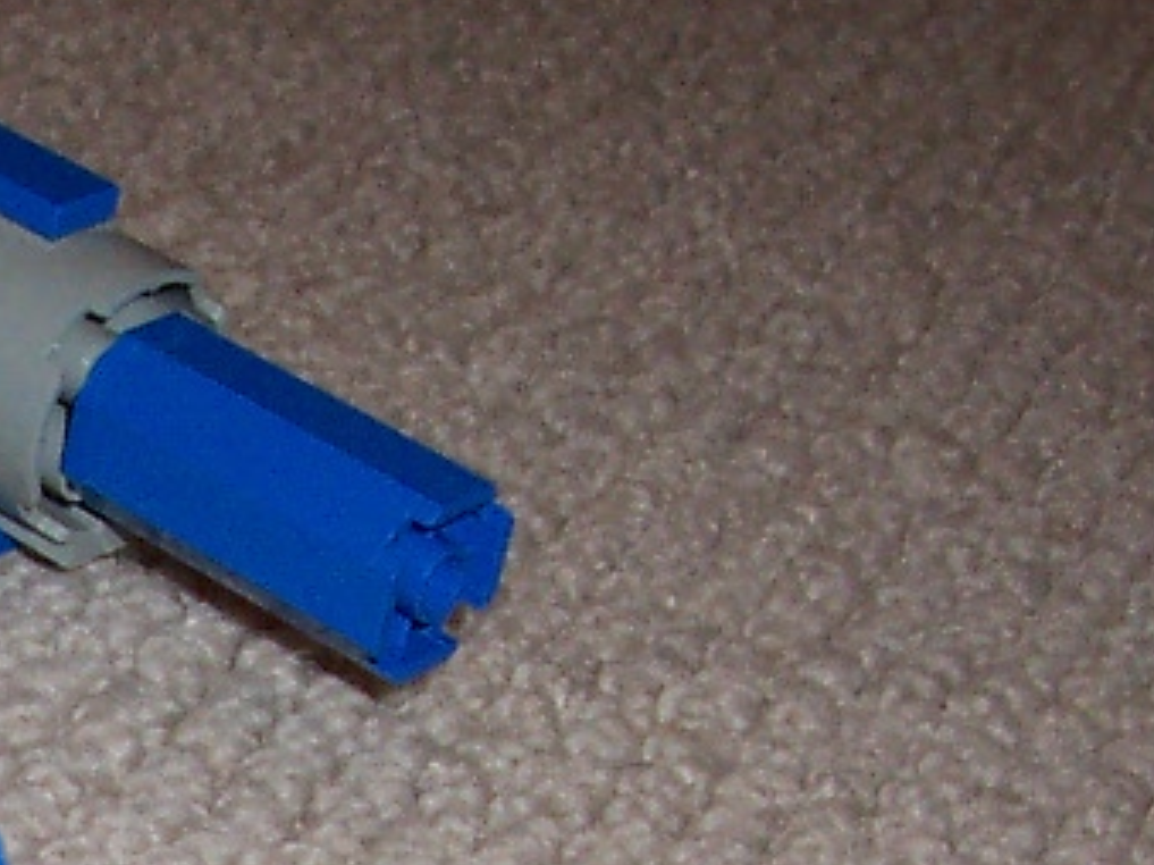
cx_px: -521
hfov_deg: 14.2
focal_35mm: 131
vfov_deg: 10.9
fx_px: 4366
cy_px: 1325
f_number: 2.8
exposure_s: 1/60
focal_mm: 5.6
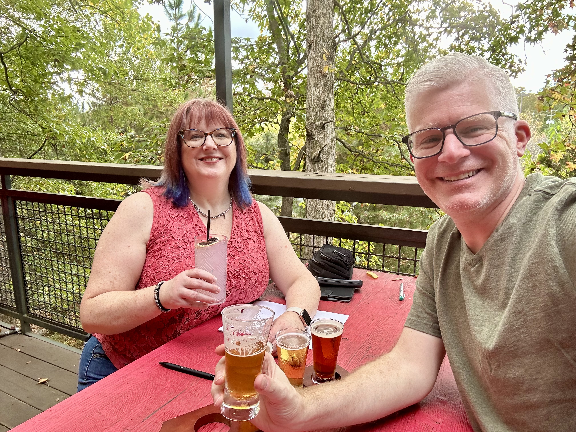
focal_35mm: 23
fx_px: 383
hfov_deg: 73.9
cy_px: 216
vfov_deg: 58.9
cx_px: 288
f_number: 1.9
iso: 64
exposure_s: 1/121
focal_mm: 2.69
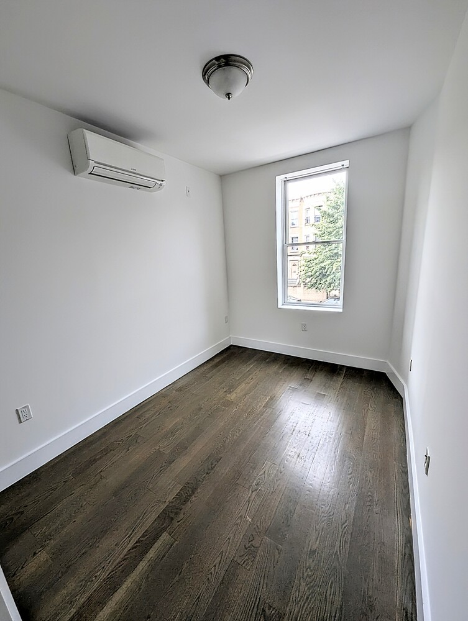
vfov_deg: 106.1
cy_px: 310
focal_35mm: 13
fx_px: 234
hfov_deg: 90.1
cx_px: 234
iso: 43
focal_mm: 1.95
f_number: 2.2
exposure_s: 1/87.5
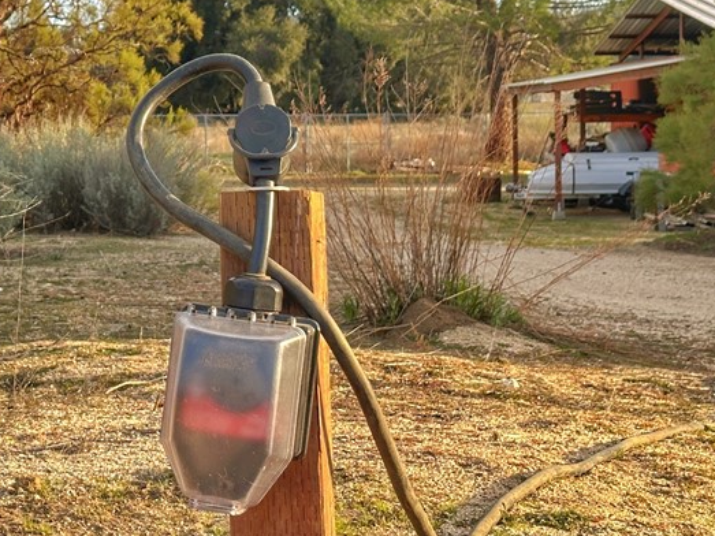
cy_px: 193
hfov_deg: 20.4
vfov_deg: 15.7
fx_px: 1941
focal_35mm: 94
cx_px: 67
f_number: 1.78
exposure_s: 1/773
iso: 64
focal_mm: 6.86
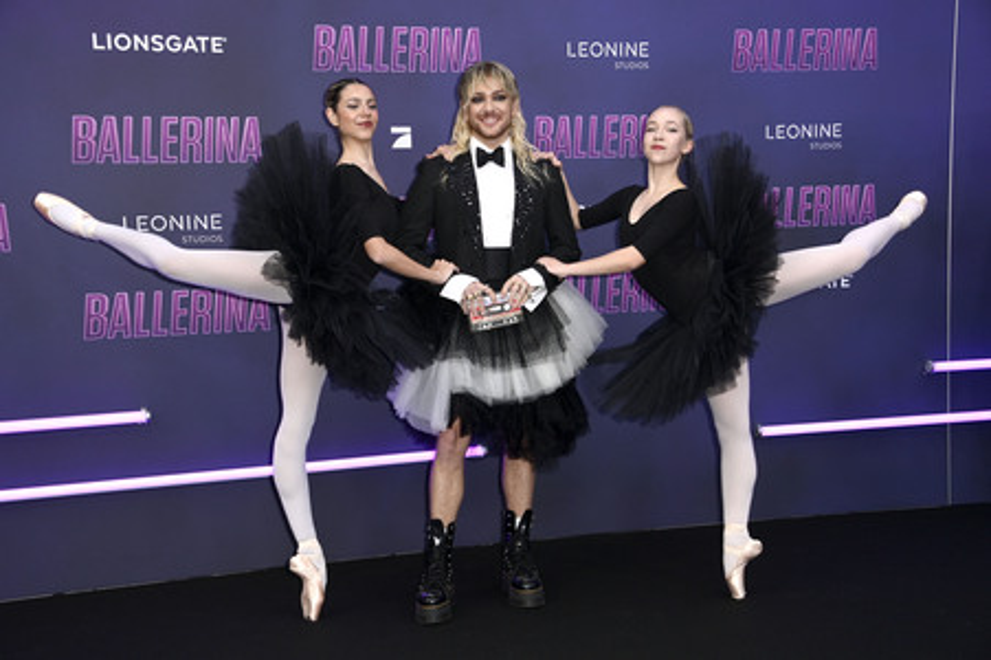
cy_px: 330
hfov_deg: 38.2
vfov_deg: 26.0
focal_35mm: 52
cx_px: 496
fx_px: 1430
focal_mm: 52
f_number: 5.6
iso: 320
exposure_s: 1/250
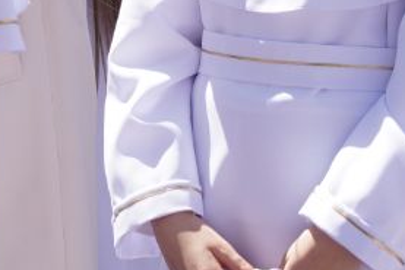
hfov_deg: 4.2
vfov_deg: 2.8
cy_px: -284
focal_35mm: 492
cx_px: -28
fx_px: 5538
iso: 100
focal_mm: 105
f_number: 8
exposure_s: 1/160
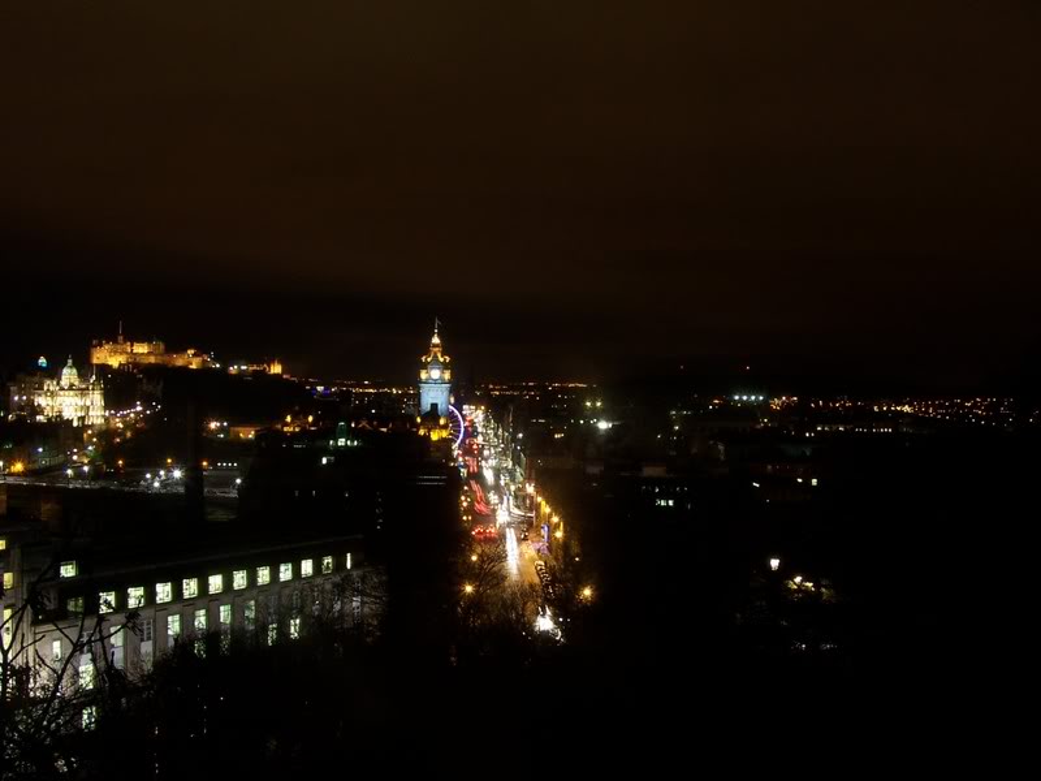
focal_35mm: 38
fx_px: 1143
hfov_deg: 49.0
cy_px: 390
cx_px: 520
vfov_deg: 37.7
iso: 80
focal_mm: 6.3
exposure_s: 4
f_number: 6.3
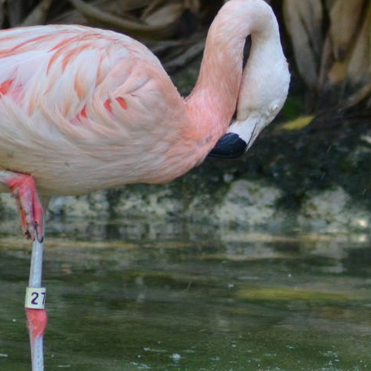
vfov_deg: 2.1
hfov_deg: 2.1
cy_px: 313
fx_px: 10033
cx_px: 424
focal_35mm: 827
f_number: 4.8
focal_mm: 195
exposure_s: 1/500
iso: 1600
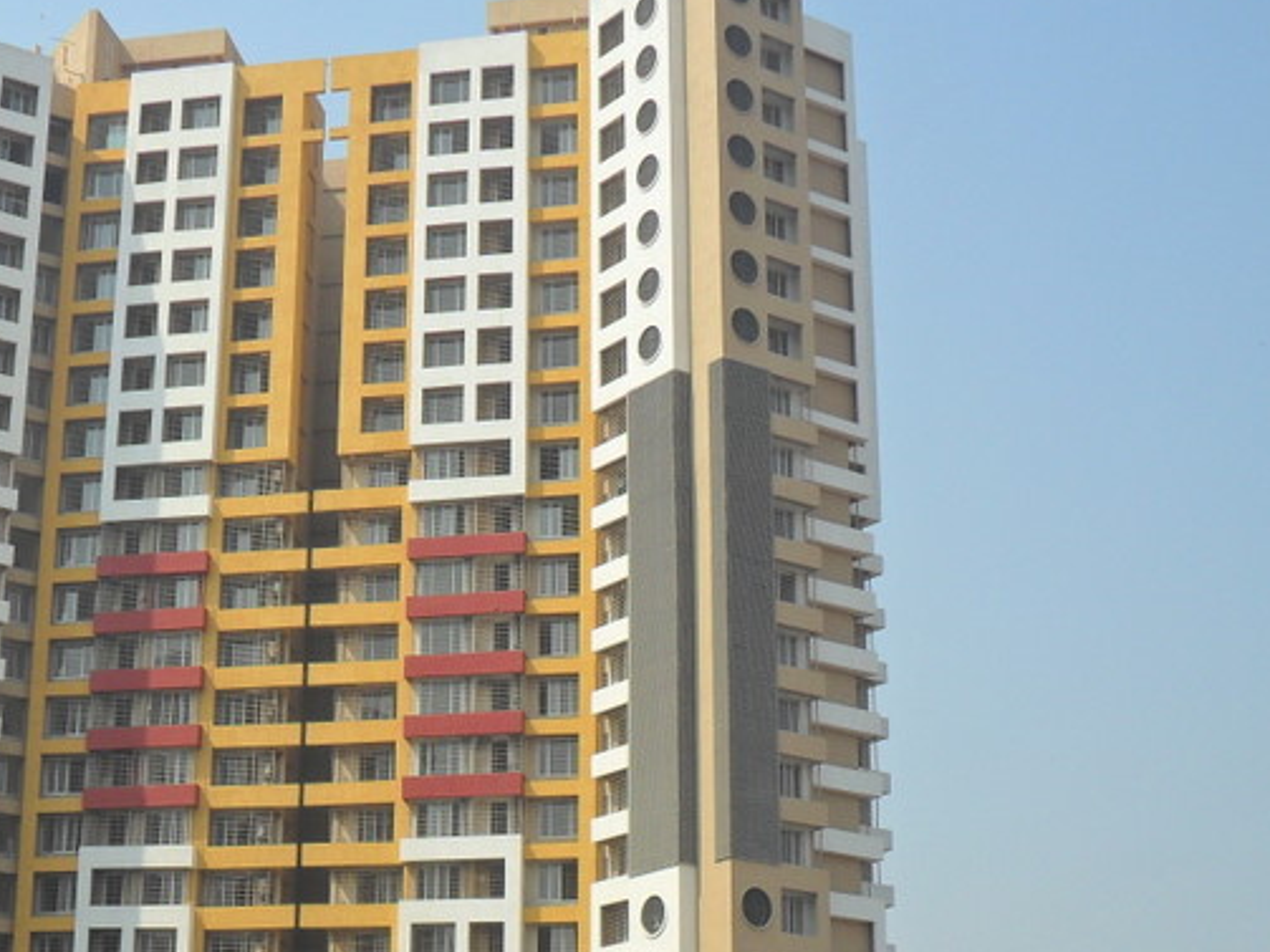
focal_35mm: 70
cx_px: 444
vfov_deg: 20.9
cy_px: 659
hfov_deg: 27.6
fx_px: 2568
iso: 100
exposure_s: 1/1000
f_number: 4.5
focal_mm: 7.8
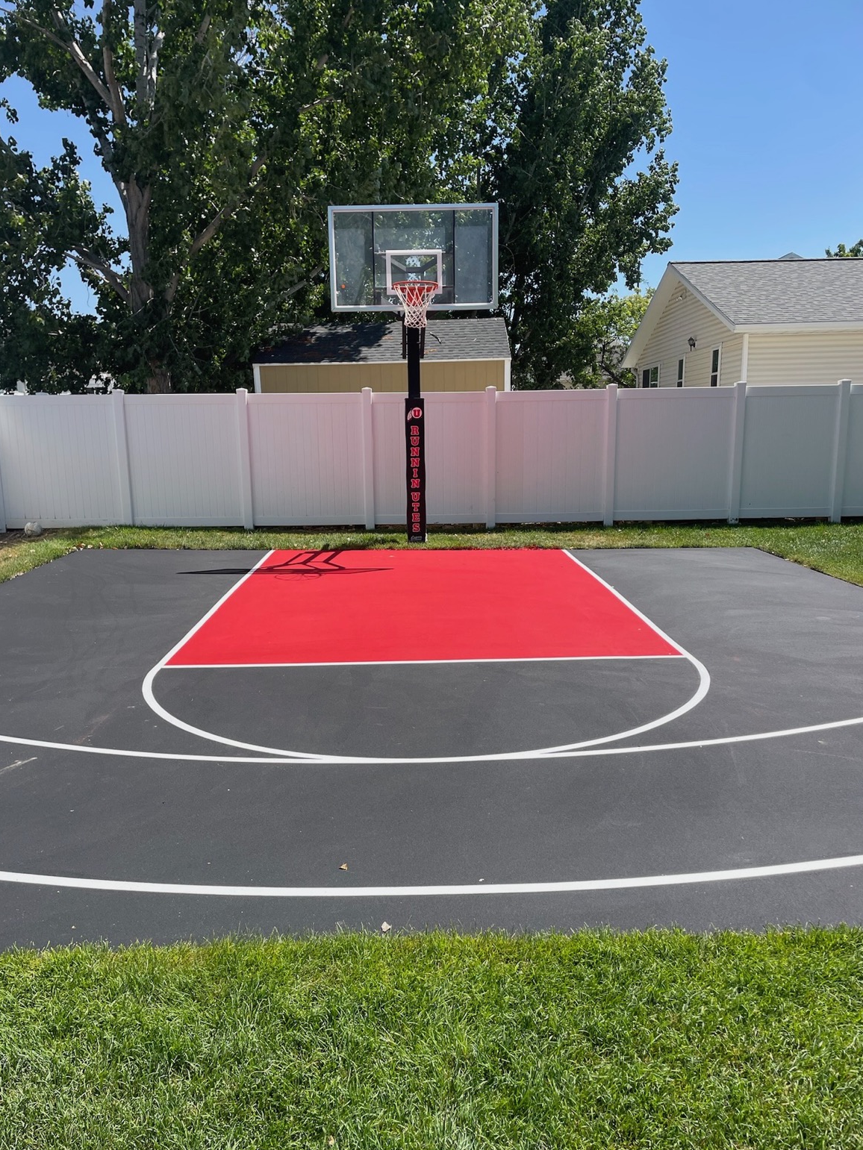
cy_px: 593
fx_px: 897
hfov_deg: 51.4
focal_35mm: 27
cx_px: 423
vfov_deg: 65.3
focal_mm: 4.2
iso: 32
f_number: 1.6
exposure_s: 1/2618
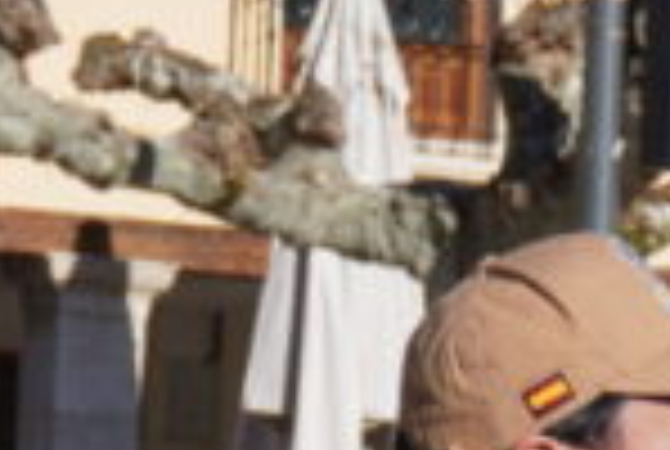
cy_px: 1125
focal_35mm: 255
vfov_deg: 5.2
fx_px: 4747
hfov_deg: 8.0
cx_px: 845
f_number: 5.6
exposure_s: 1/800
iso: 100
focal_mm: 33
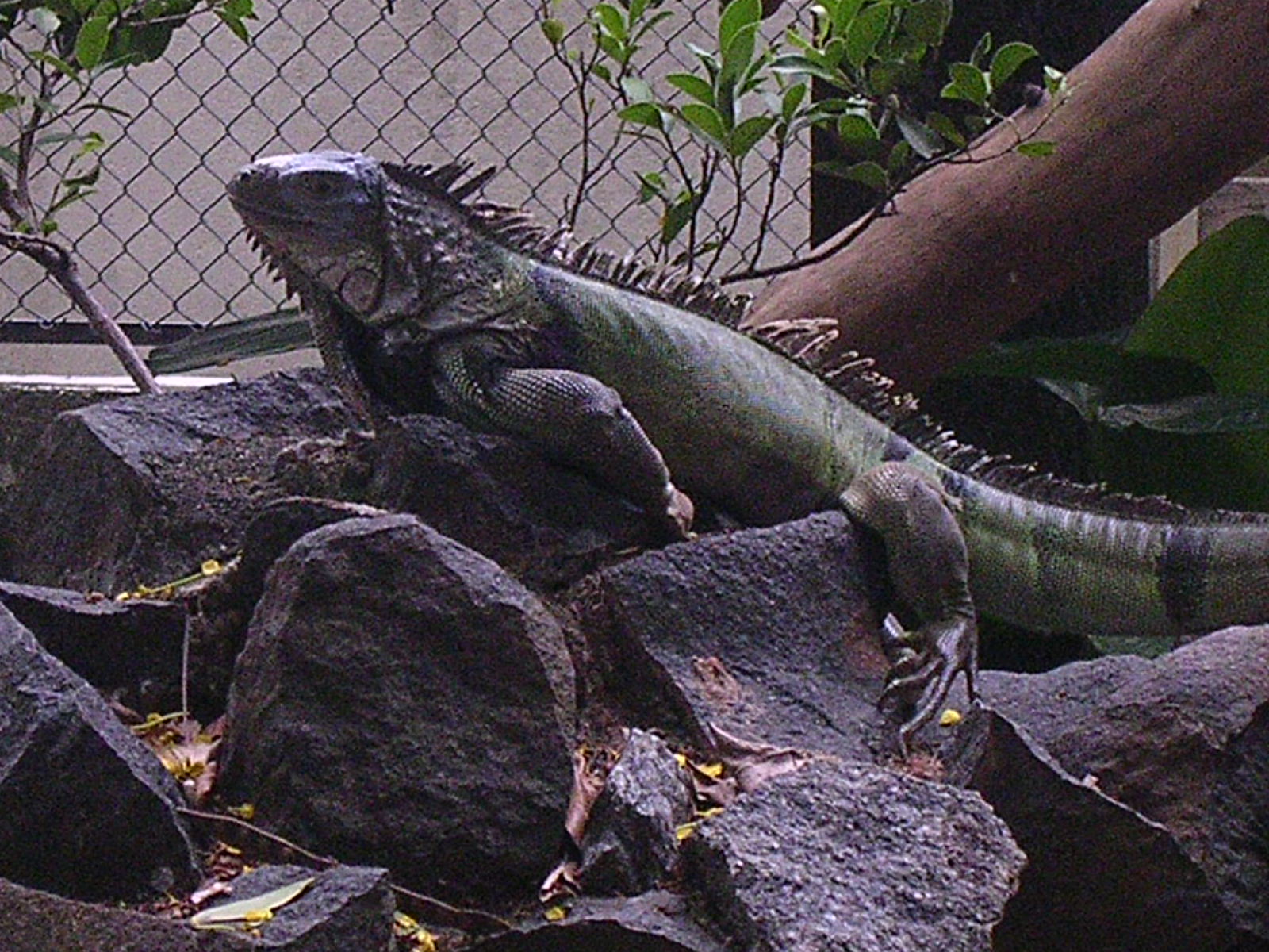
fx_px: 5902
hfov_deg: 12.3
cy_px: 476
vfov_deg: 9.2
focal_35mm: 161
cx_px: 634
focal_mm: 24.3
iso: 400
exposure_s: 1/64
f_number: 4.9
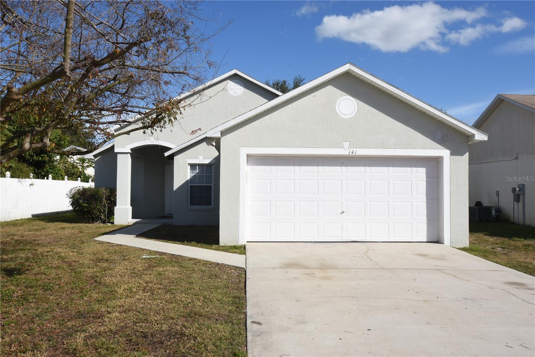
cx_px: 268
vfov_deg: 45.7
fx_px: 423
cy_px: 178
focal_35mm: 28
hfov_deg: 64.6
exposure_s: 1/60
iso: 100
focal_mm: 19
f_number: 18
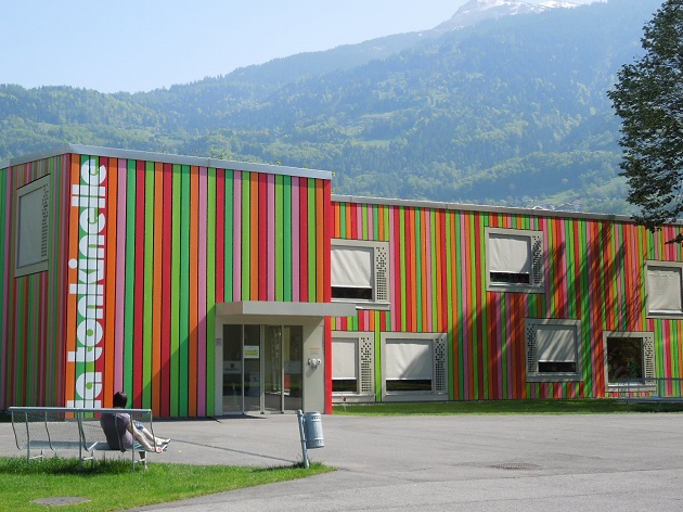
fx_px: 1144
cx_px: 232
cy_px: 178
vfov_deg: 25.1
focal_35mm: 58
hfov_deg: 33.0
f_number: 3.9
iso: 100
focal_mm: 7.8
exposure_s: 1/500
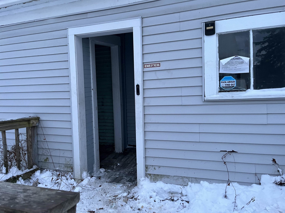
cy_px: 106
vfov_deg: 53.1
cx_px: 142
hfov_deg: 67.3
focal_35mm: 26
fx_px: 214
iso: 250
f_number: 1.6
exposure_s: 1/60
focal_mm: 5.1
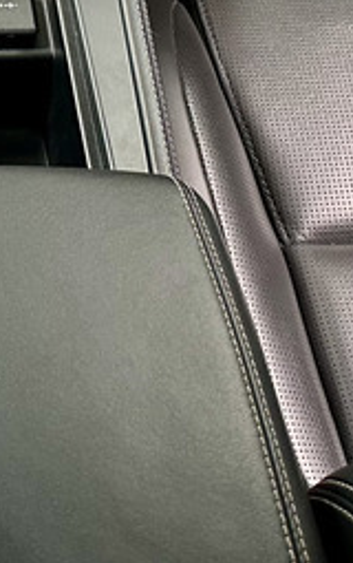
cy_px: -179
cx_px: -117
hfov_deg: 12.4
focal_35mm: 102
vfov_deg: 18.8
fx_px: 1566
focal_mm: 6.86
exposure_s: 1/56
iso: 250
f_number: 1.78
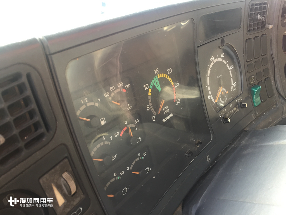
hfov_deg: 61.7
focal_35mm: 29
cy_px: 108
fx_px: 240
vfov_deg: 48.2
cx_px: 143
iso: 80
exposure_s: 1/33
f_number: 2.2
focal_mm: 4.15
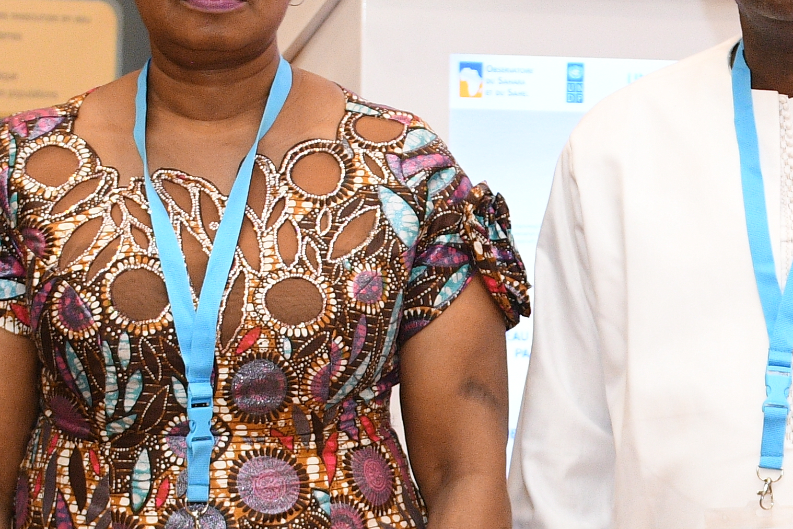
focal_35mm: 174
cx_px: 776
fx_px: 3833
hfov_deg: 11.7
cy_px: 519
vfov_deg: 7.9
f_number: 3.2
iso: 1250
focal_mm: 32
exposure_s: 1/160
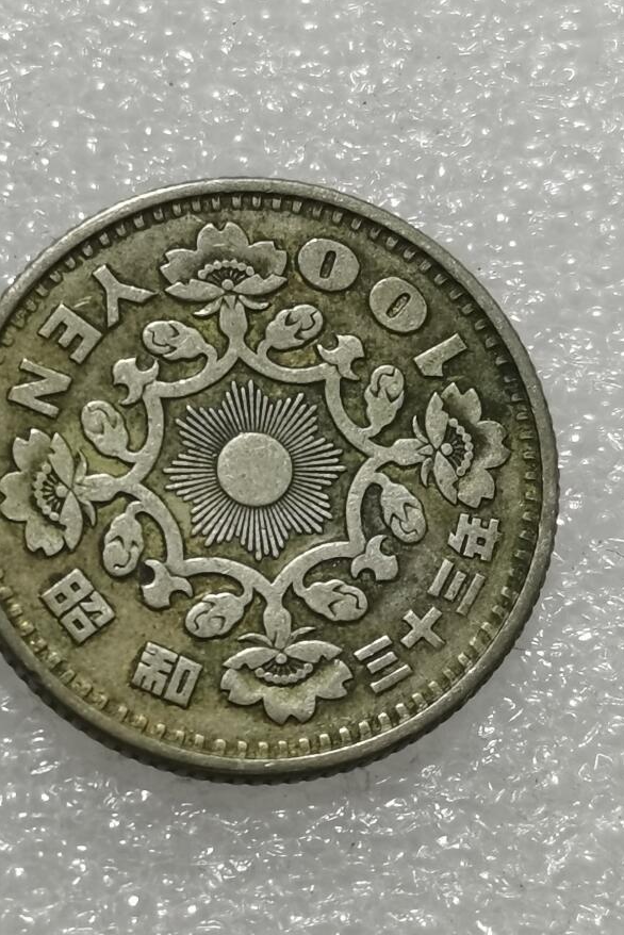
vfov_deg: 15.7
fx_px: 3377
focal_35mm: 130
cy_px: 351
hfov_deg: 10.6
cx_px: 258
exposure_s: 1/60
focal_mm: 5.58
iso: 64
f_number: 1.8
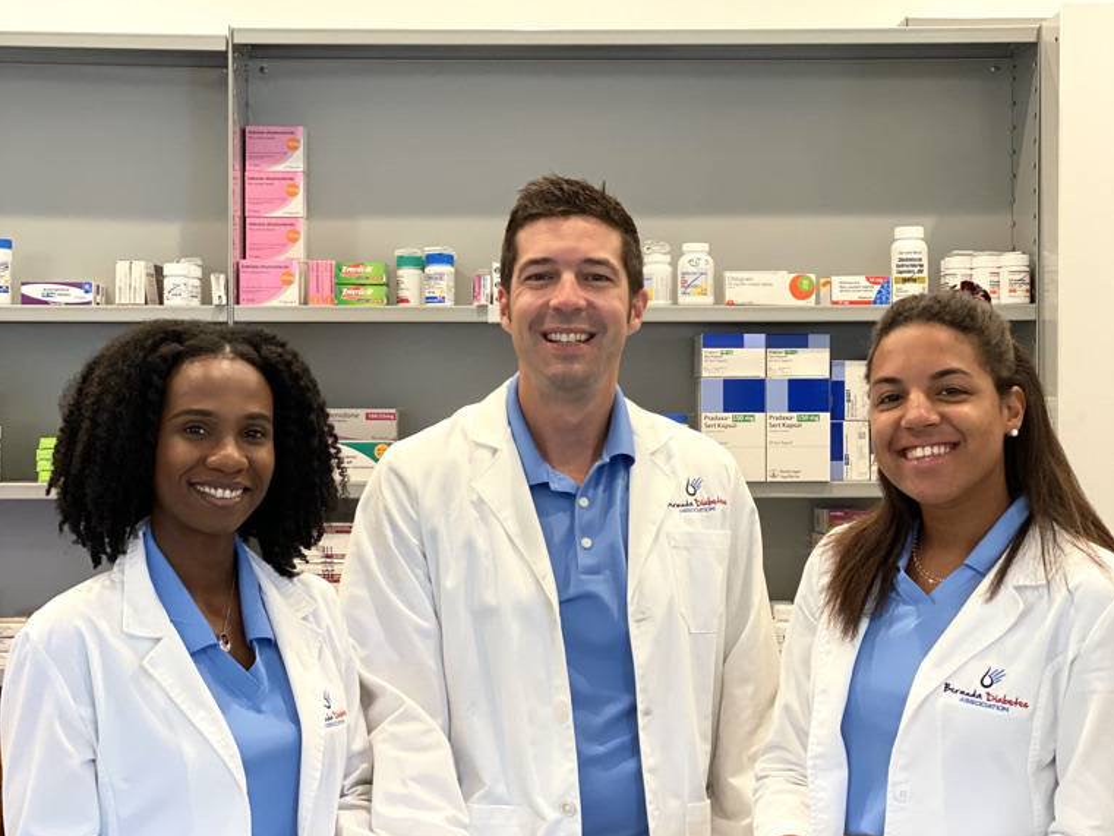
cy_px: 417
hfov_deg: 27.8
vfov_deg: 21.0
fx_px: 2253
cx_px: 561
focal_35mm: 70
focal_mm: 6
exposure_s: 1/40
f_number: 2
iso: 160
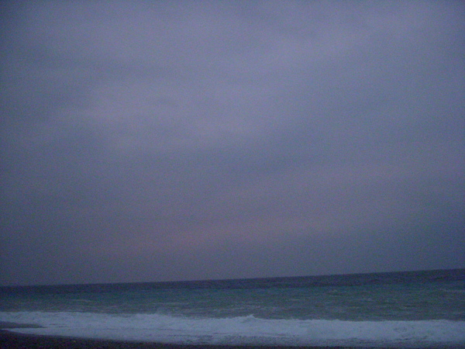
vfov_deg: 30.9
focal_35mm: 47
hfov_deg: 40.4
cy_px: 174
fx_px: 631
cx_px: 232
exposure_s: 1/125
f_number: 3.4
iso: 1000
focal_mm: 7.9
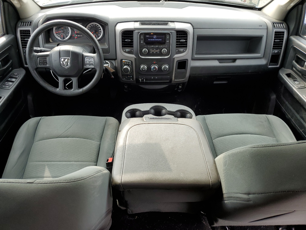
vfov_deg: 53.1
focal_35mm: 26
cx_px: 153
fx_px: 230
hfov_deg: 67.3
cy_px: 115
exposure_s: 1/256
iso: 50
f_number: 1.5
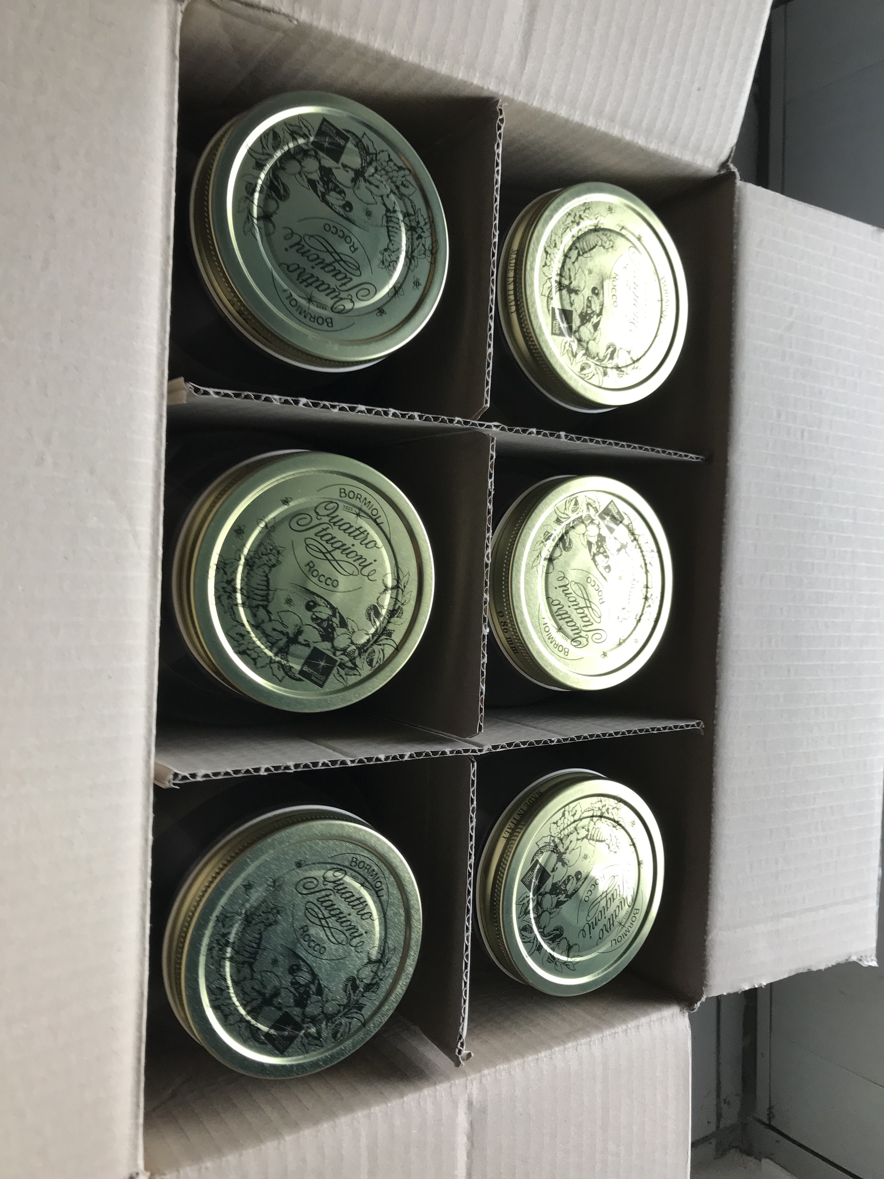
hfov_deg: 49.7
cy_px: 590
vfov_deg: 63.4
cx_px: 442
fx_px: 953
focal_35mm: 28
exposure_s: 1/100
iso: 40
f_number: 1.8
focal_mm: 3.99
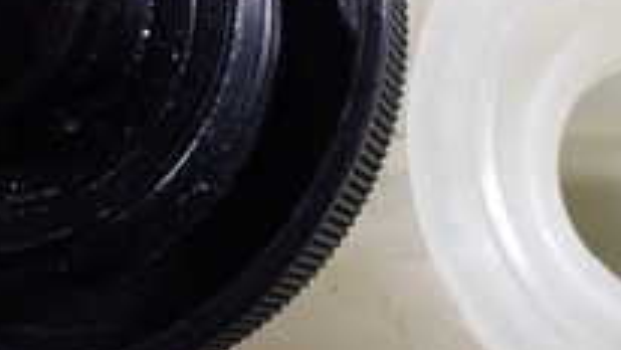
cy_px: 57
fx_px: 1565
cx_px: 350
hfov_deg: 22.4
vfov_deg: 12.7
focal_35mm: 95
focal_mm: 5.4
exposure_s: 1/125
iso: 640
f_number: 2.3
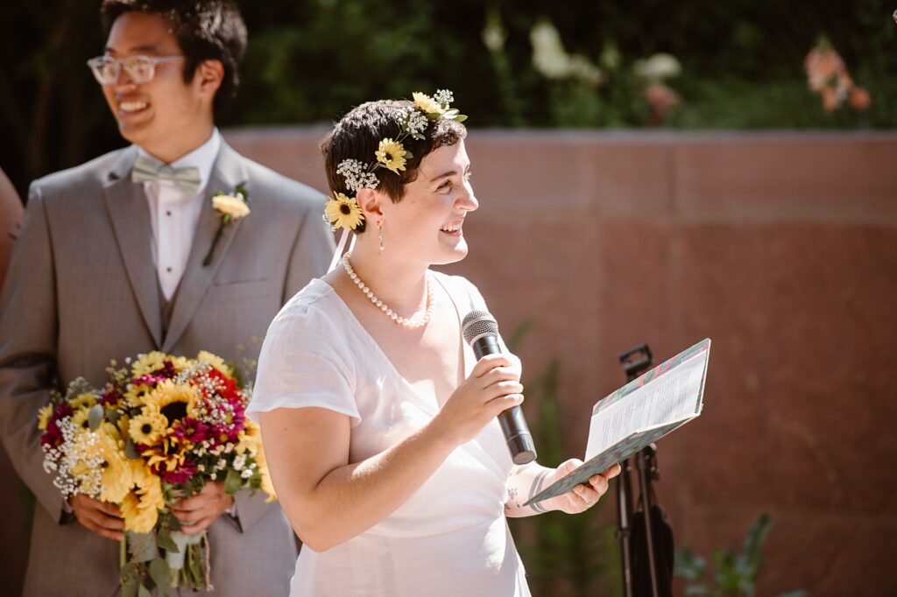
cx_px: 448
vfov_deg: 7.2
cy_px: 298
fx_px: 4732
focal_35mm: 190
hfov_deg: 10.8
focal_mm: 190
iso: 200
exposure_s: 1/640
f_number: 2.8
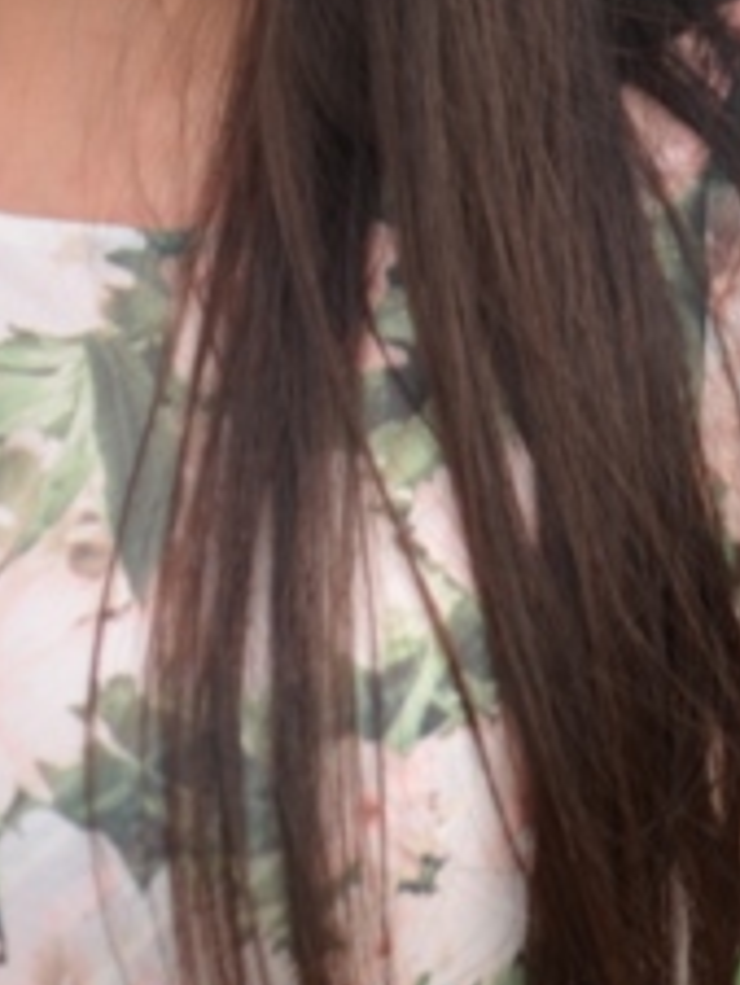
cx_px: 61
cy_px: 770
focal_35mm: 406
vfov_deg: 4.9
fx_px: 11561
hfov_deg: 3.7
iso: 100
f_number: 5
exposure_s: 1/80
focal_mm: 62
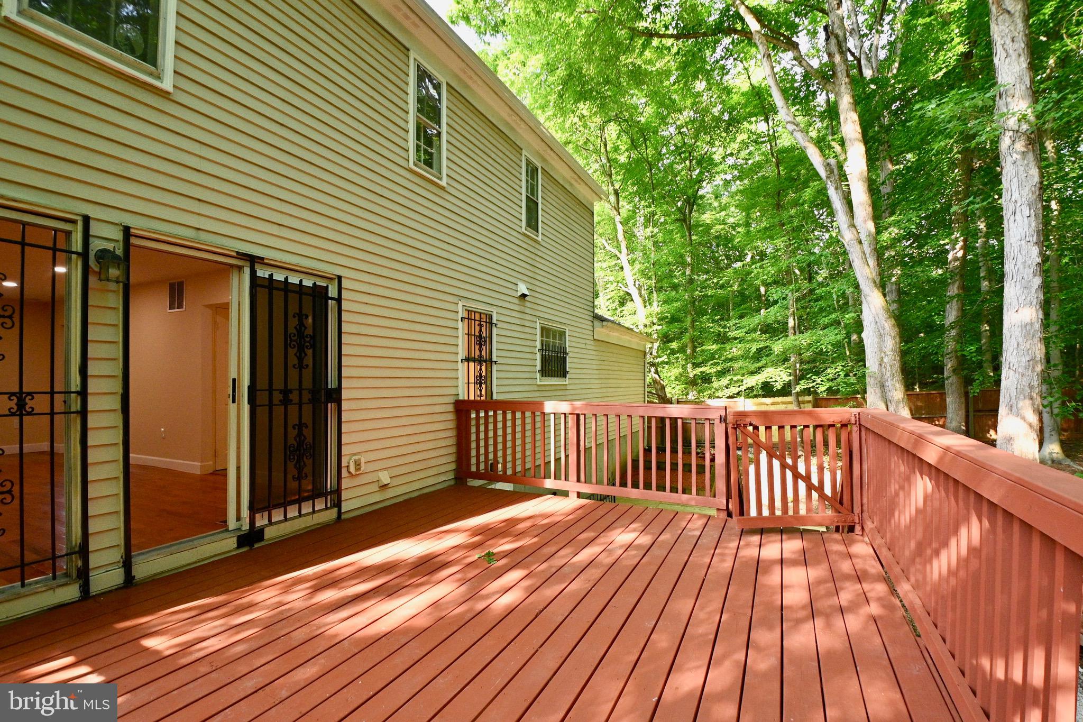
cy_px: 361
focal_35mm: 15
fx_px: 451
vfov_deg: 77.3
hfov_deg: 100.4
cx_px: 542
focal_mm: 10
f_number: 7.1
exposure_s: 1/250
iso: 1400
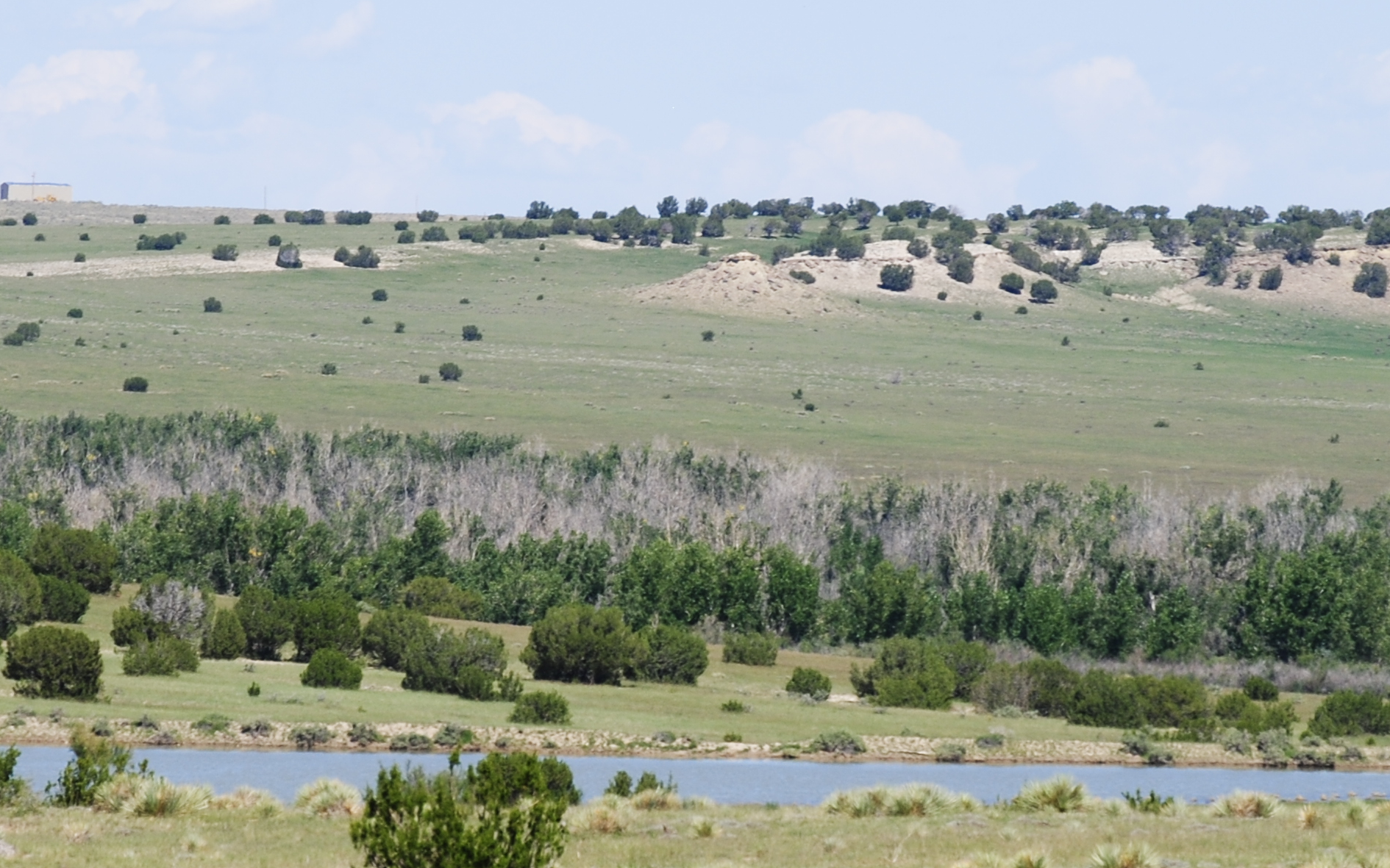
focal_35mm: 486
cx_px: 593
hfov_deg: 4.3
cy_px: 544
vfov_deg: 2.7
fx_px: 18411
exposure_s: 1/250
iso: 100
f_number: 10
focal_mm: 155
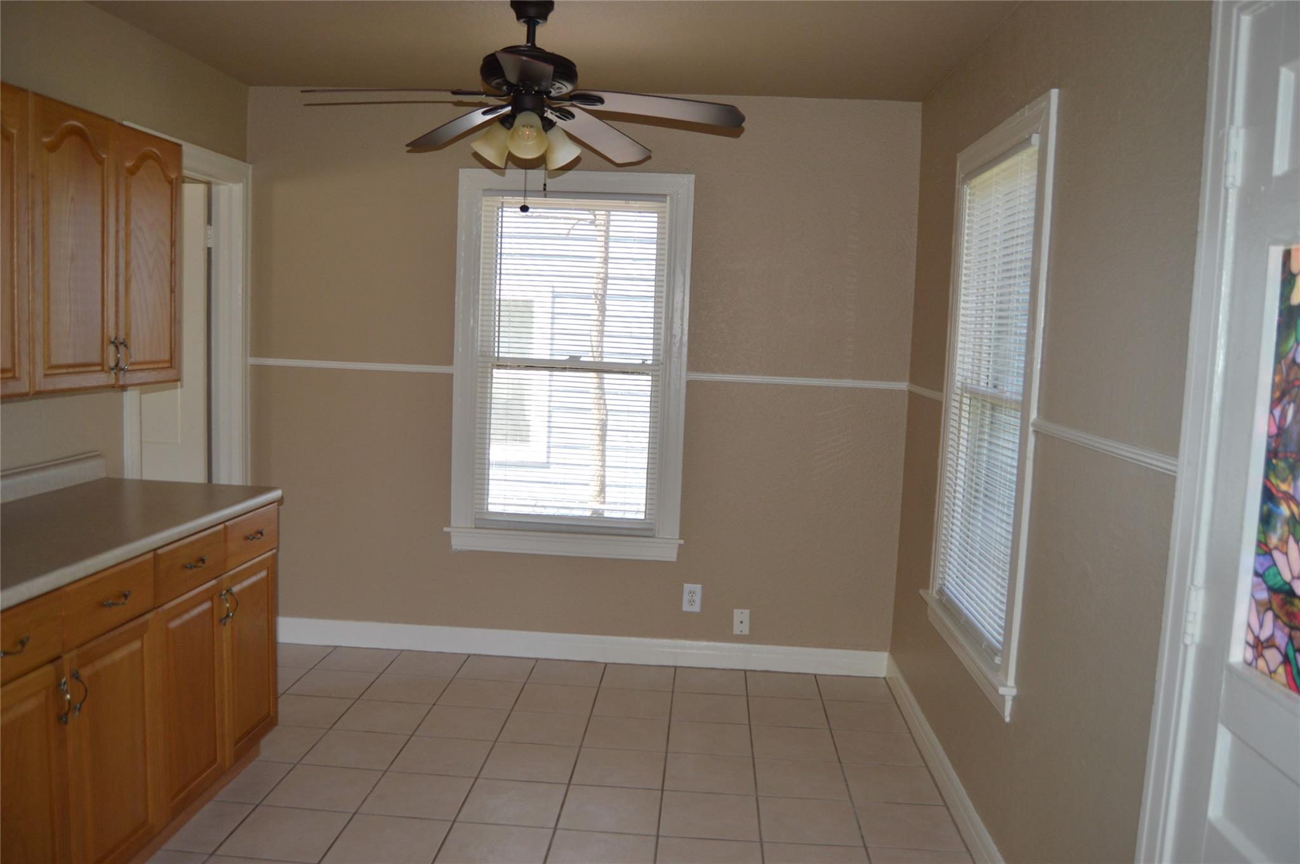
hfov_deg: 67.4
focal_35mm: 27
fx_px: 974
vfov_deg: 47.8
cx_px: 650
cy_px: 432
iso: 400
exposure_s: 1/80
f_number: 4
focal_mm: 18
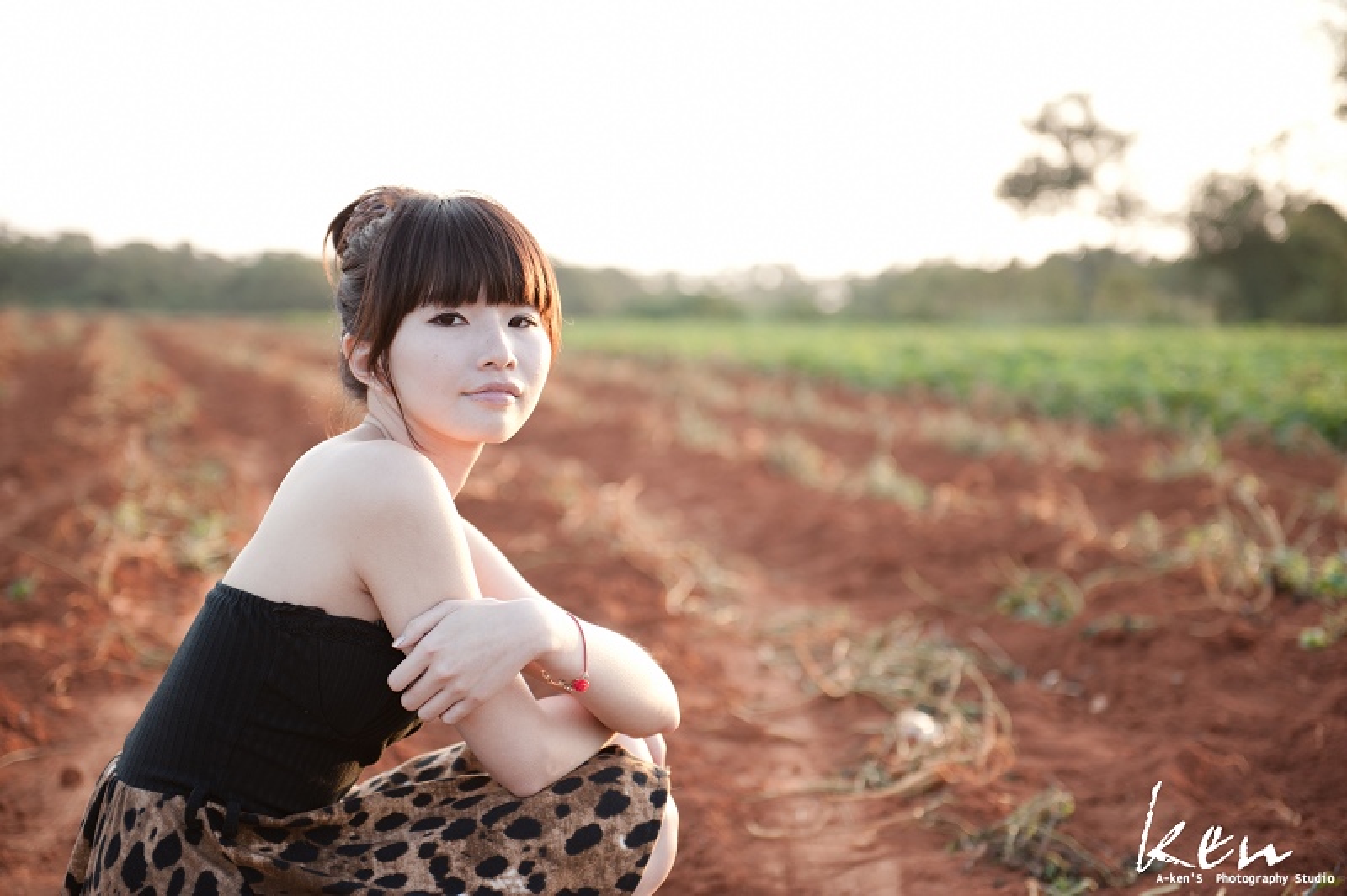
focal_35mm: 70
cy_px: 448
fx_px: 2617
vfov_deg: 19.4
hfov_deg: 28.9
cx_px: 674
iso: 100
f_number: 2.8
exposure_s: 1/125
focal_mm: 70
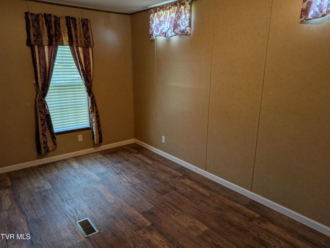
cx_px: 165
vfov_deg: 56.9
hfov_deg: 71.5
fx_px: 229
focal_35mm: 24
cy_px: 124
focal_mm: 6.9
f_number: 1.68
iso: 22
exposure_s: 1/155
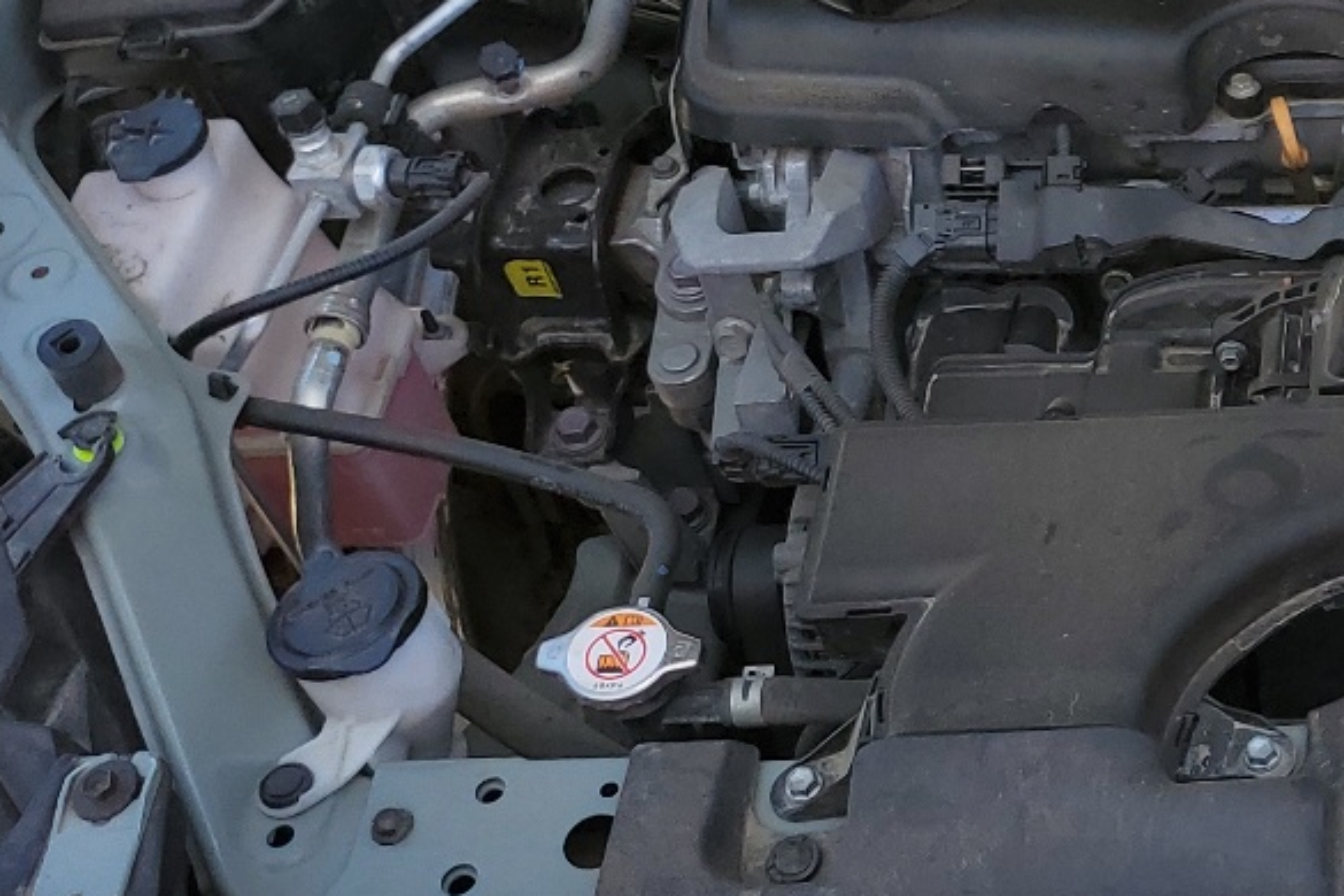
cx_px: 1666
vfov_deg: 18.4
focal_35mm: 74
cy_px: 409
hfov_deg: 24.4
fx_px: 2762
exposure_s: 1/1667
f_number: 1.5
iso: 50
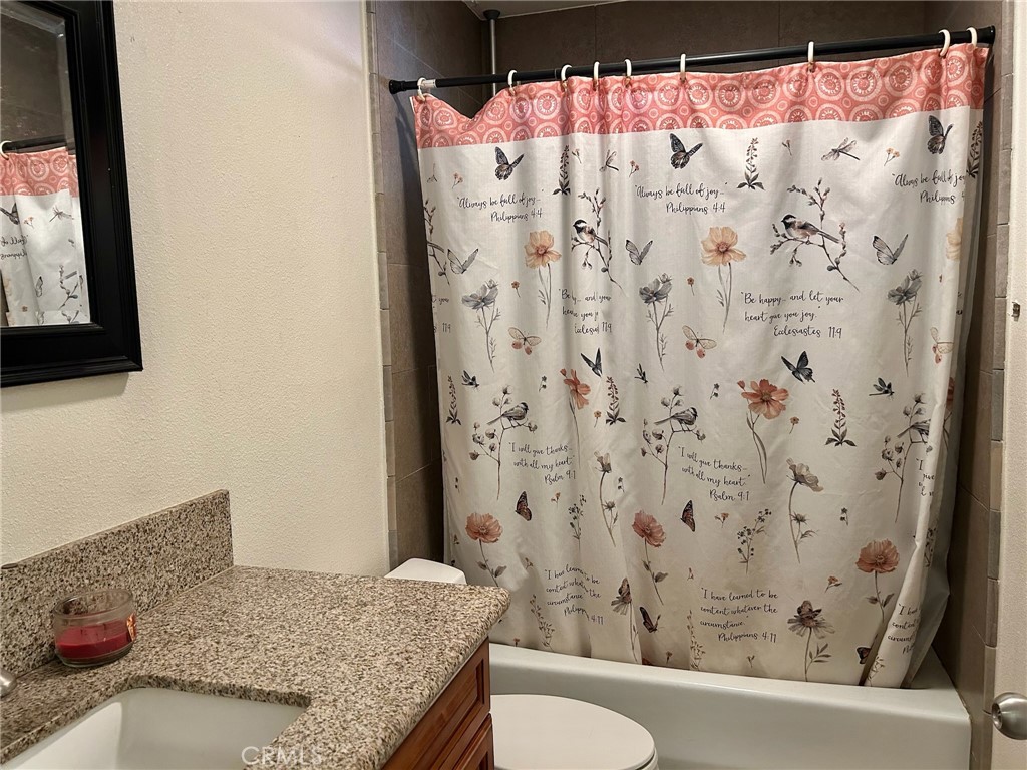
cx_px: 514
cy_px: 385
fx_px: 771
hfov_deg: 67.3
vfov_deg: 53.1
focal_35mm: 26
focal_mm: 5.7
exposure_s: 1/60
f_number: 1.5
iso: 200
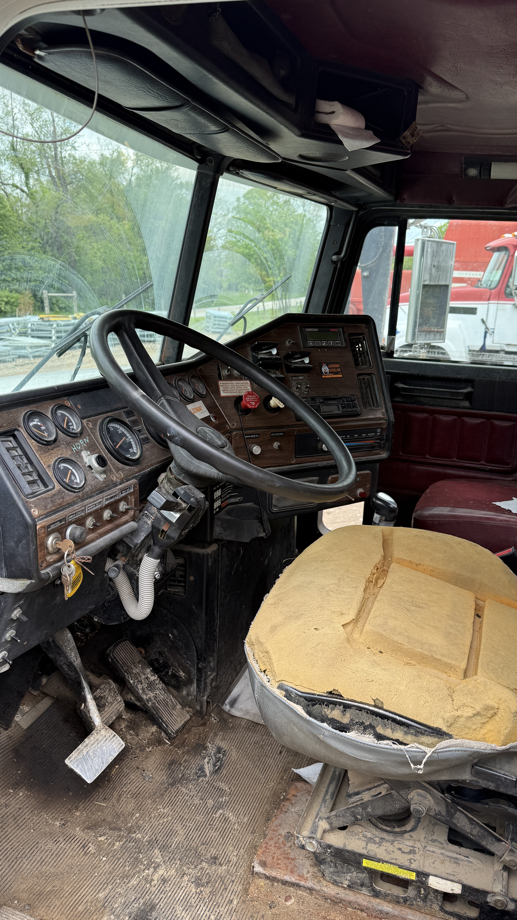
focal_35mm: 27
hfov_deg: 42.8
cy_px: 472
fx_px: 658
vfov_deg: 69.8
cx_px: 294
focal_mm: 6.76
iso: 80
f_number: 1.78
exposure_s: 1/689
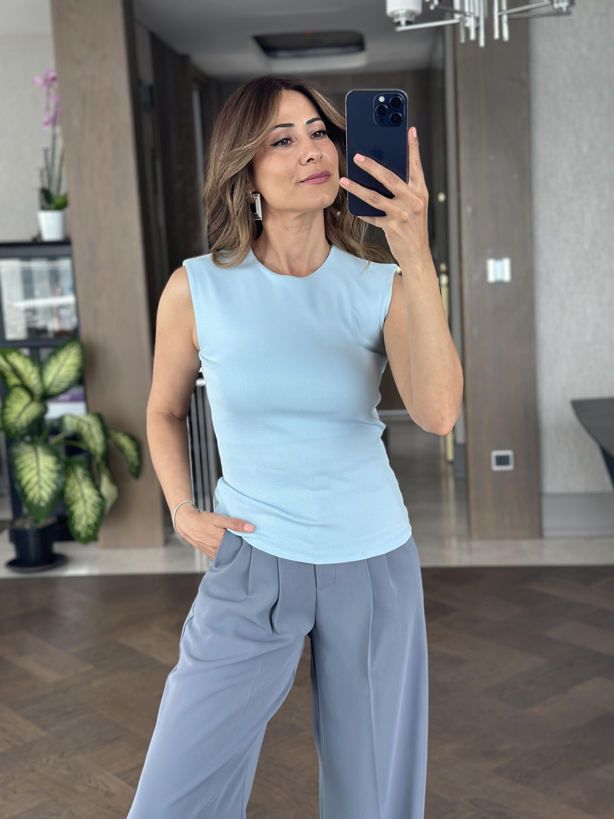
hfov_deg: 30.3
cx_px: 307
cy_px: 410
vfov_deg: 39.7
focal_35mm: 48
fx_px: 1135
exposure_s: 1/142
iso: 125
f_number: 1.78
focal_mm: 6.86
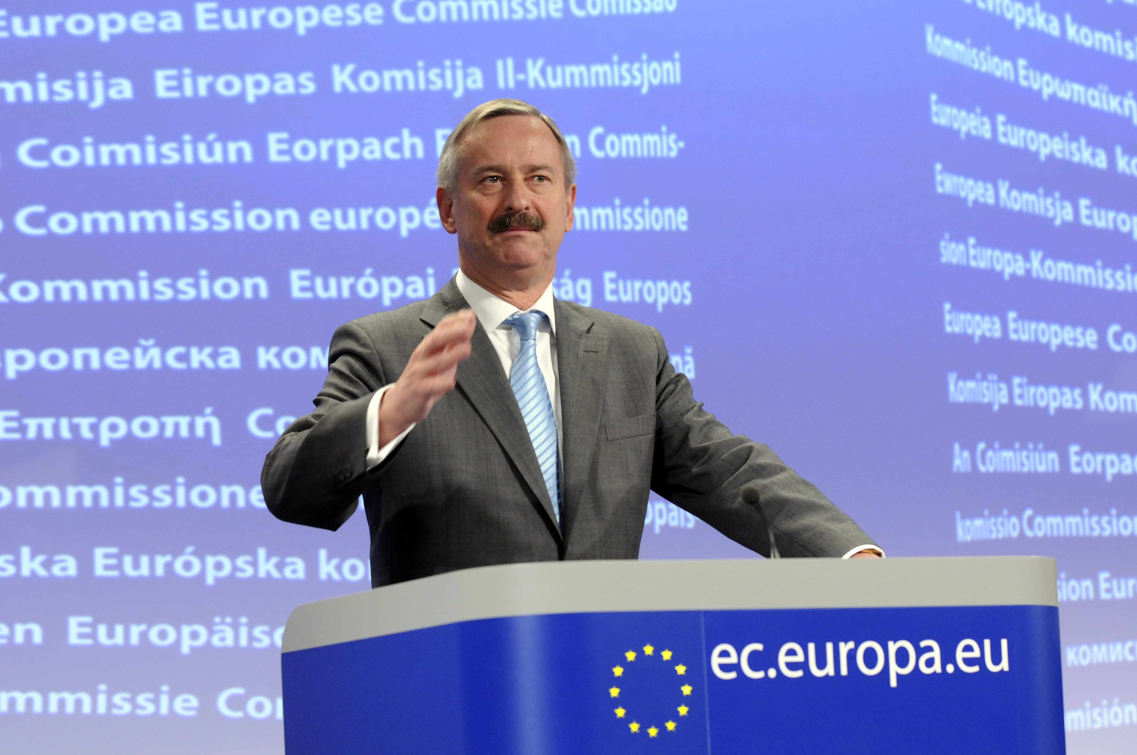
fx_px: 3785
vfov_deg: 11.4
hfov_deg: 17.1
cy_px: 378
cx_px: 568
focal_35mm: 120
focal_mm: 80
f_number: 4.5
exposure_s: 1/125
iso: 1250
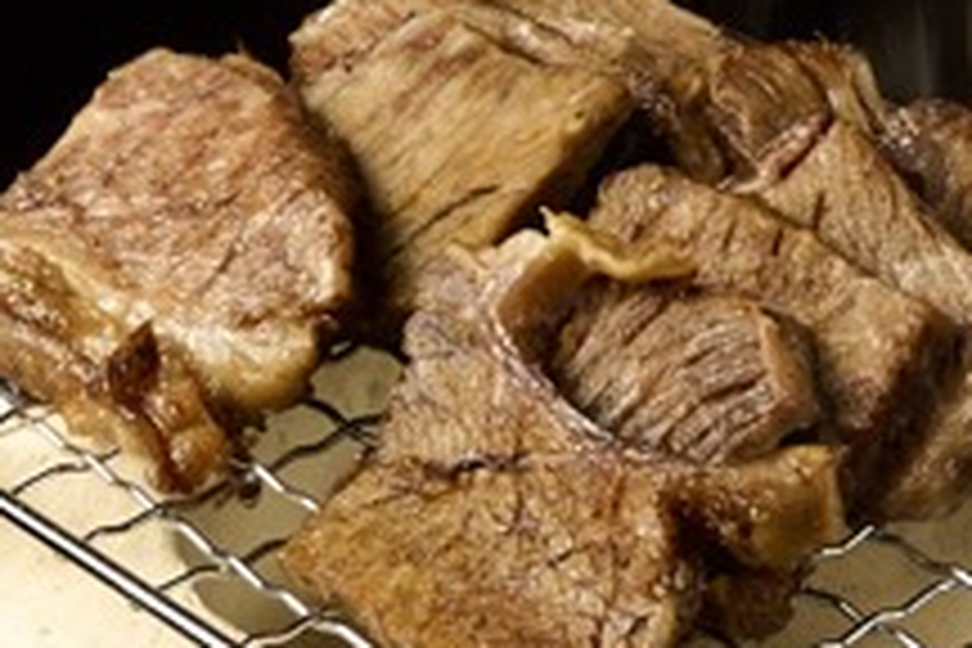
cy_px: 1166
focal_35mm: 200
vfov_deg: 6.7
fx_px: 5400
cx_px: -9
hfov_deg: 10.2
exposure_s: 1/30
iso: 1250
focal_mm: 36
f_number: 11
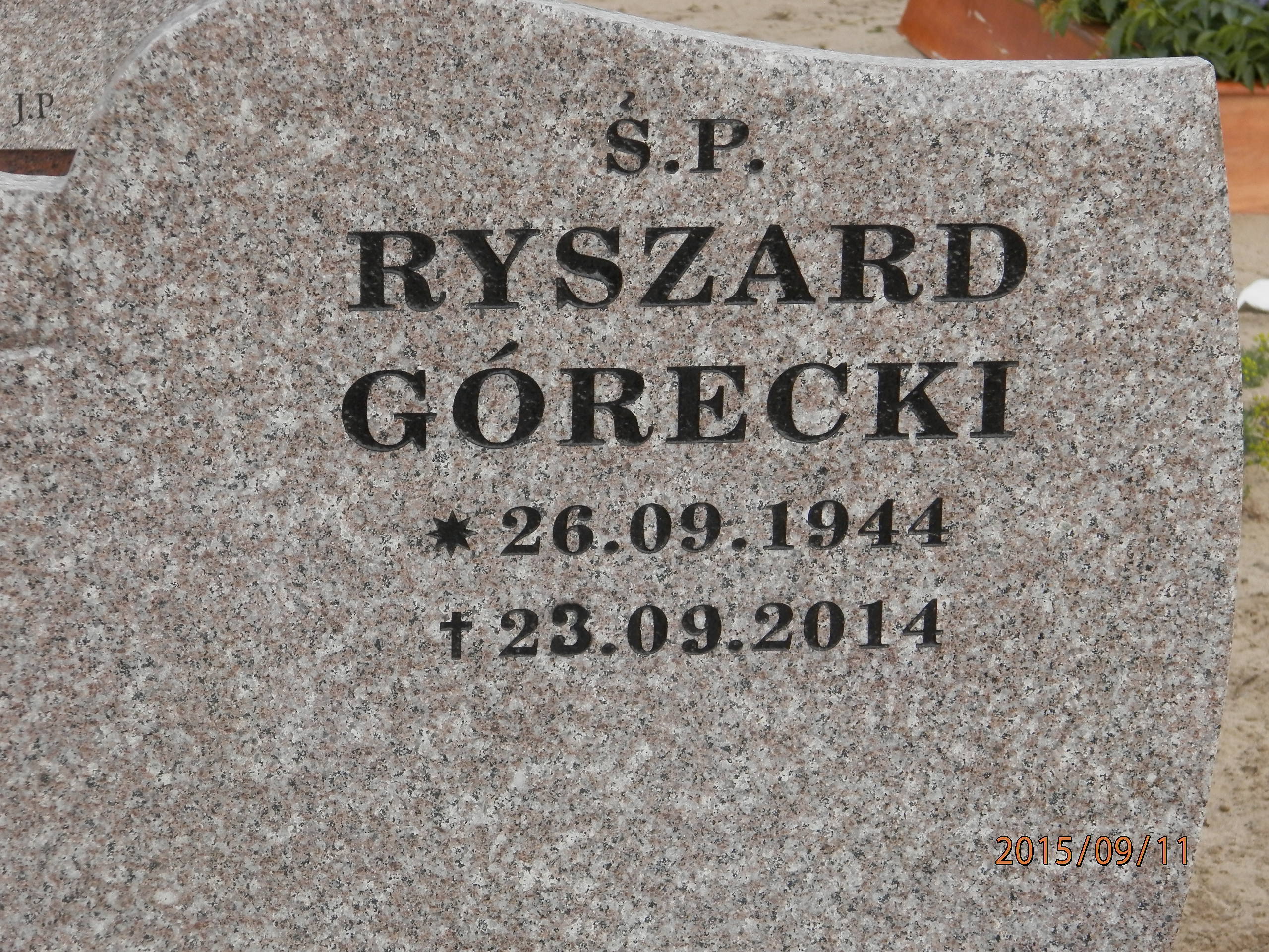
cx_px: 634
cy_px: 476
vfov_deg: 14.0
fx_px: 3886
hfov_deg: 18.5
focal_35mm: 106
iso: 160
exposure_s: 1/160
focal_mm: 19
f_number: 4.5
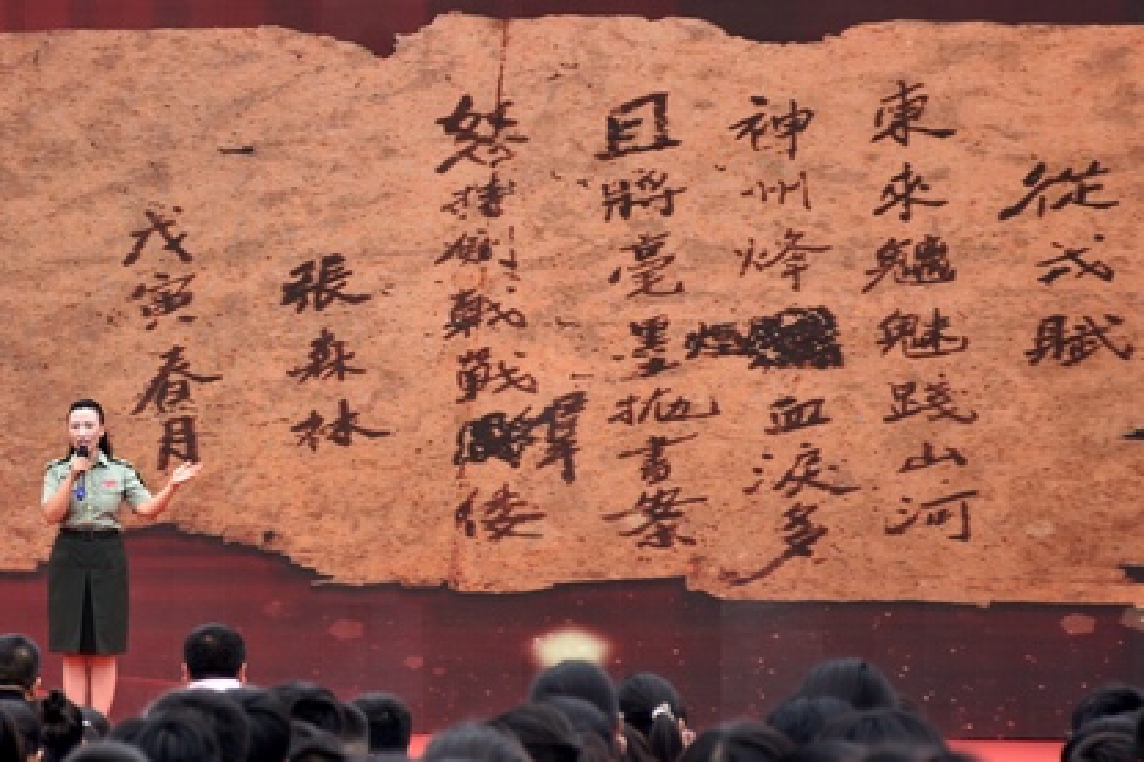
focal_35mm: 230
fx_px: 7302
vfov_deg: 6.0
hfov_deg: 8.9
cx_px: 248
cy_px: 465
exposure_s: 1/160
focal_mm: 85
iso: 100
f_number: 5.3
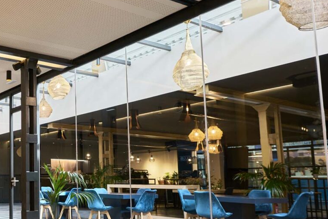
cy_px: 143
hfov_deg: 43.4
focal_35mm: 38
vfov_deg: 34.8
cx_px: -1
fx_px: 346
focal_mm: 18
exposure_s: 1/40
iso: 100
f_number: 2.8
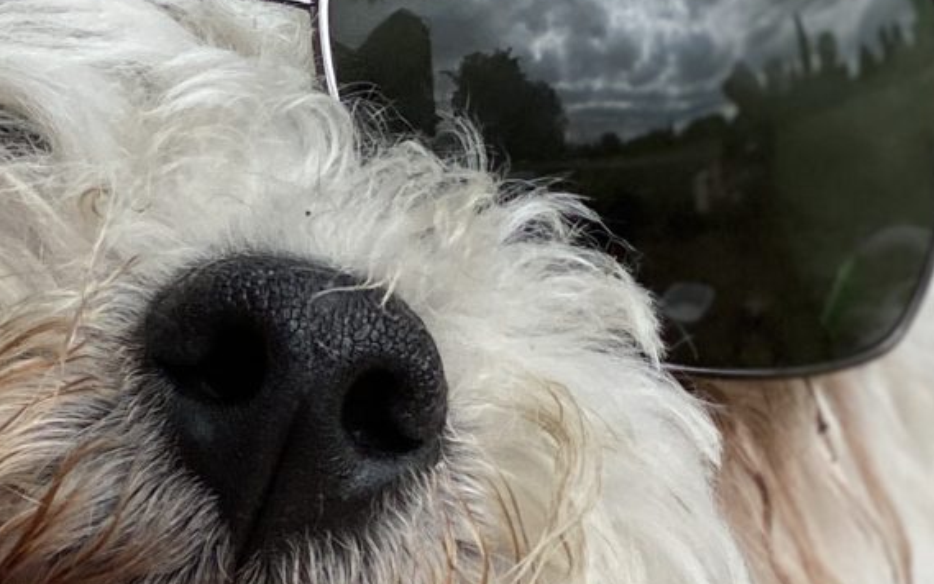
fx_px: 6315
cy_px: 1157
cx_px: 499
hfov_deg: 8.5
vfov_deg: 5.2
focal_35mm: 248
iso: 20
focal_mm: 6
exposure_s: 1/615
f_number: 2
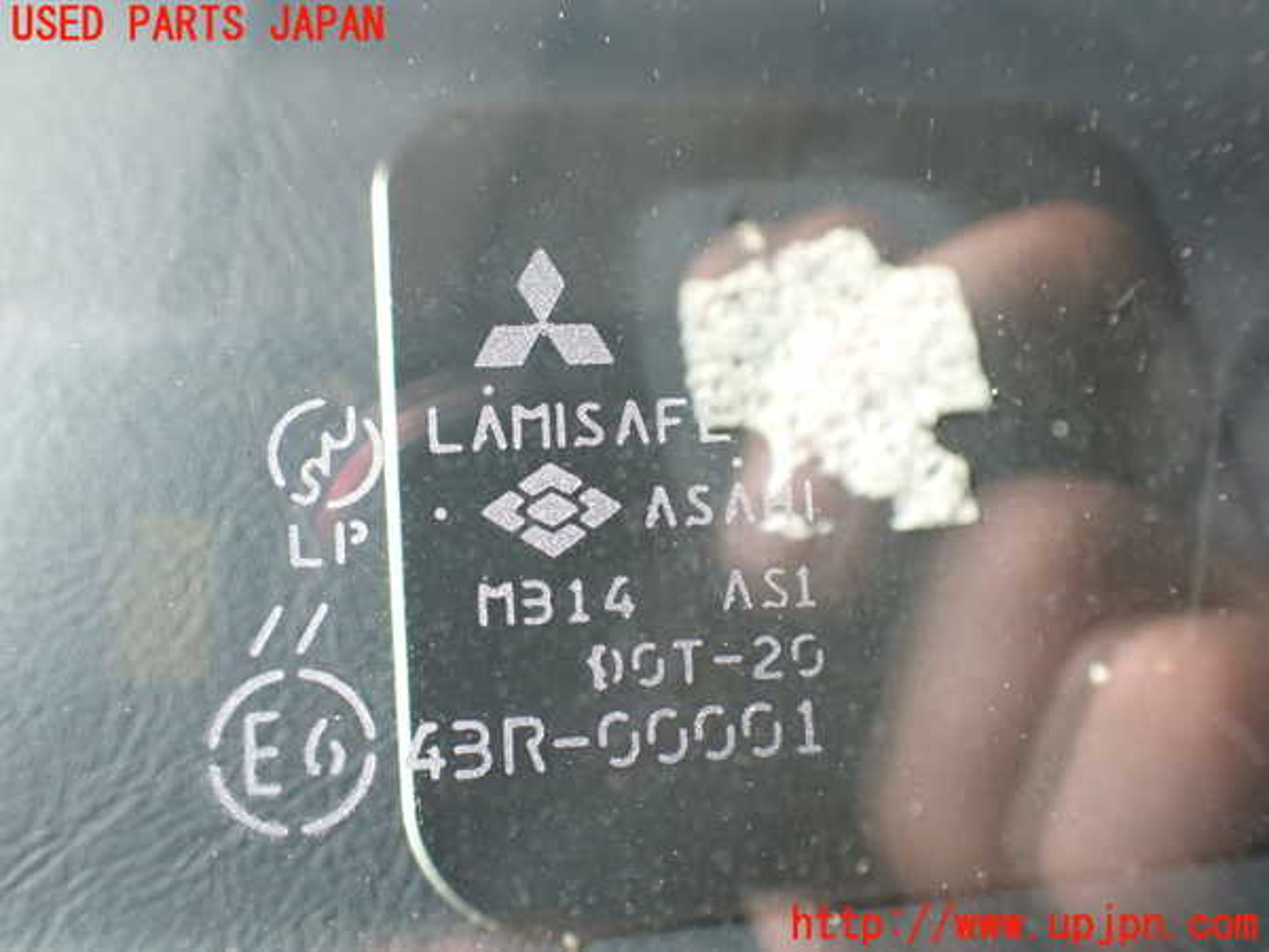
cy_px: 476
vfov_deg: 46.8
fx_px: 1100
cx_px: 634
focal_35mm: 30
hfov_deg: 60.0
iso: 250
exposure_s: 1/125
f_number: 2.3
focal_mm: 5.4
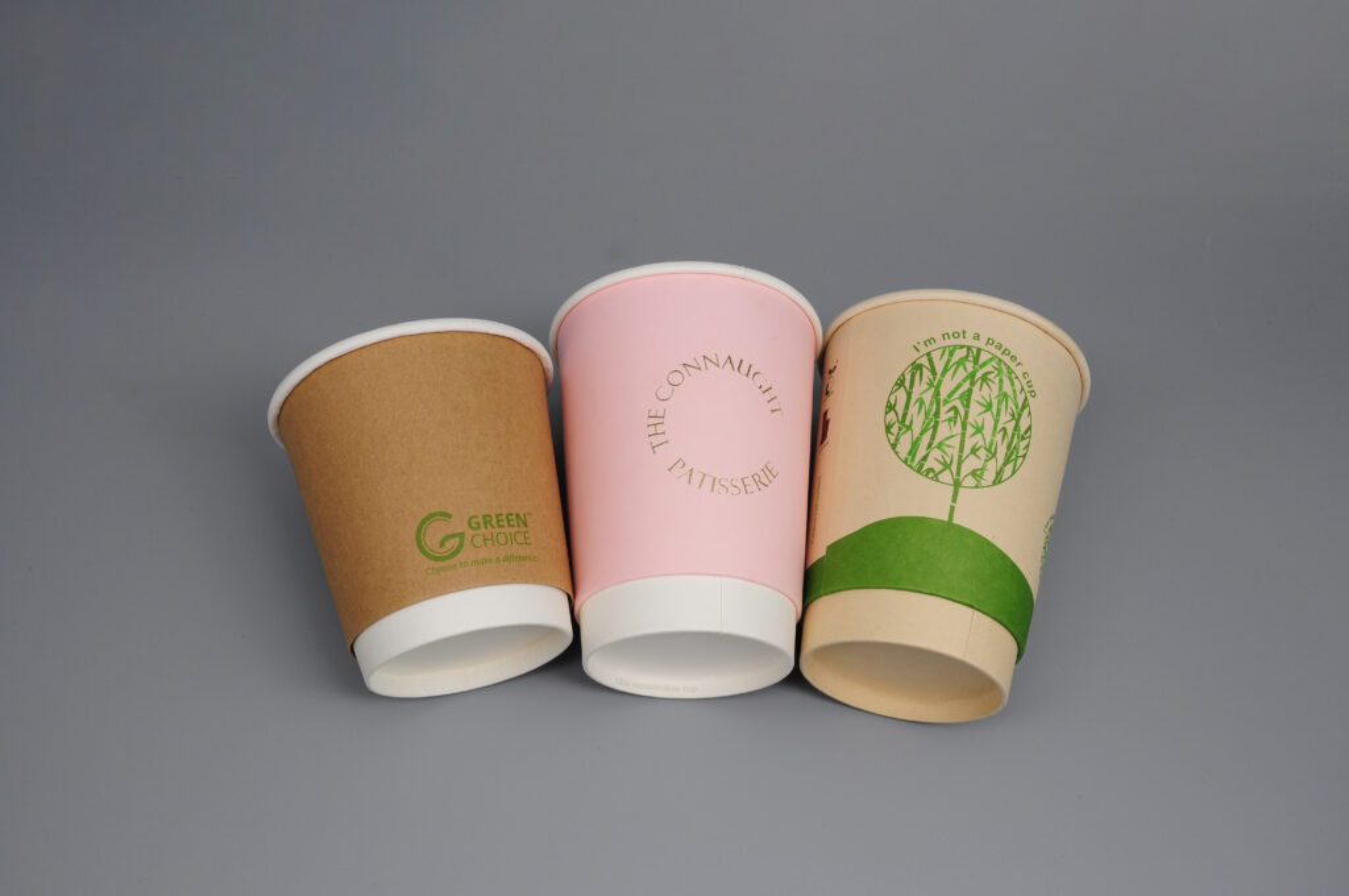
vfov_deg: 35.4
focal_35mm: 38
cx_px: 674
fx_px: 1403
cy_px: 448
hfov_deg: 51.3
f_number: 7.1
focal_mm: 25
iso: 160
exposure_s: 1/30
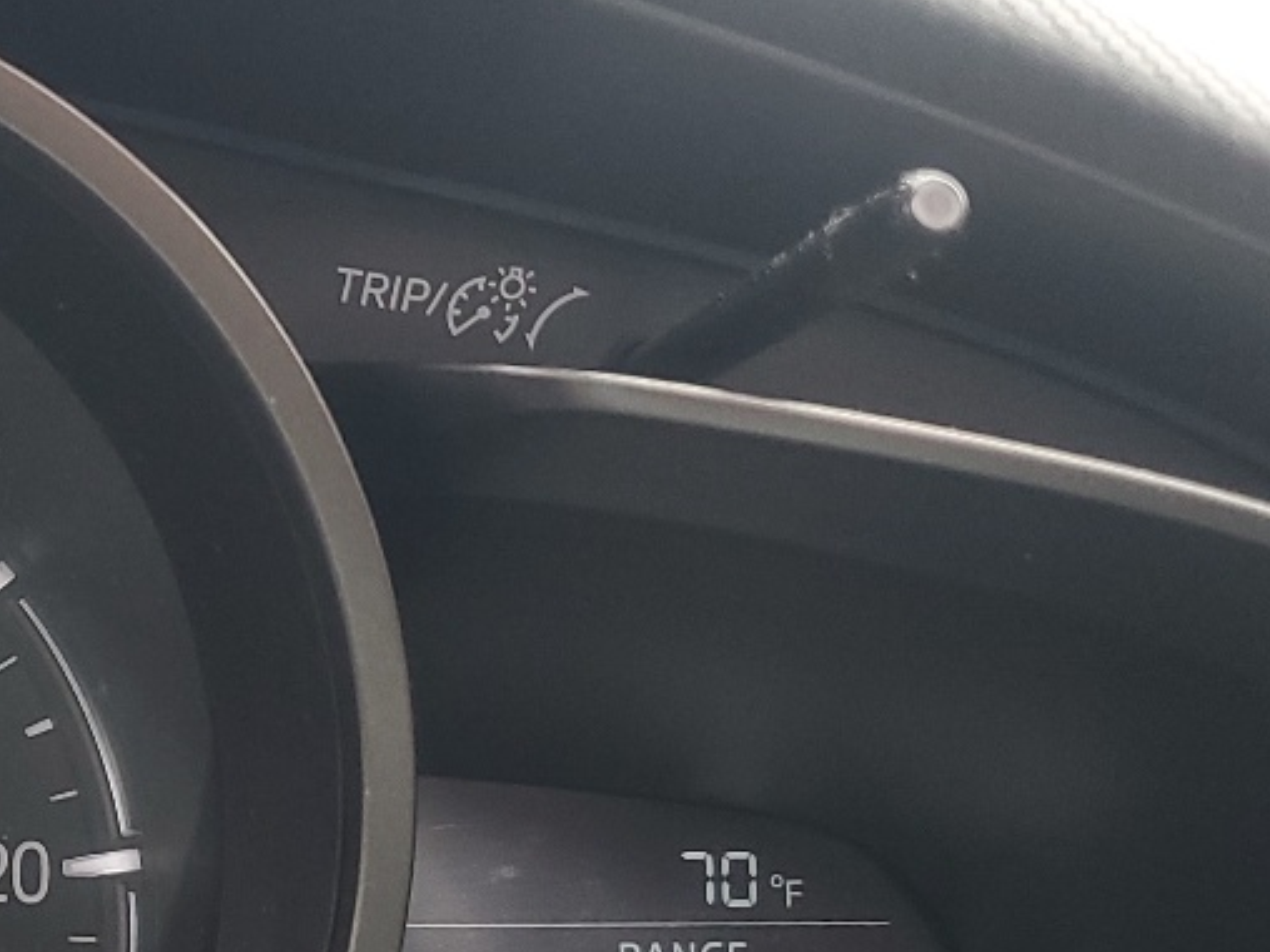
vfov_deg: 17.7
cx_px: -328
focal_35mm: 82
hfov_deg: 21.8
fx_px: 3008
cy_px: 879
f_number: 1.5
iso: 70
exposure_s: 1/120
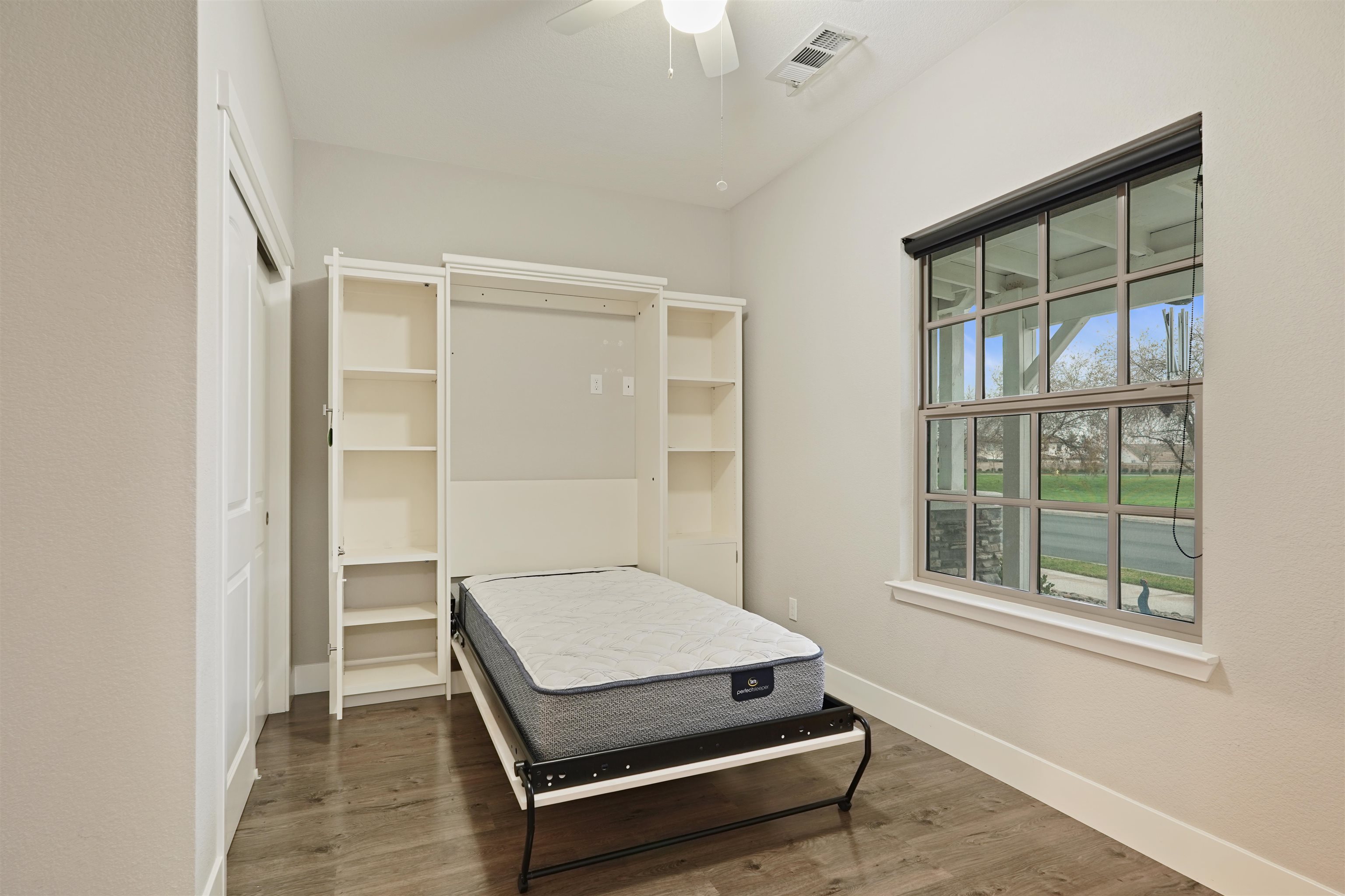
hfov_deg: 88.4
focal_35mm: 18
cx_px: 672
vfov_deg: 65.9
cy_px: 448
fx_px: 691
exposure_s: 2.5
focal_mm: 18.5
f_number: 9
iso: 320
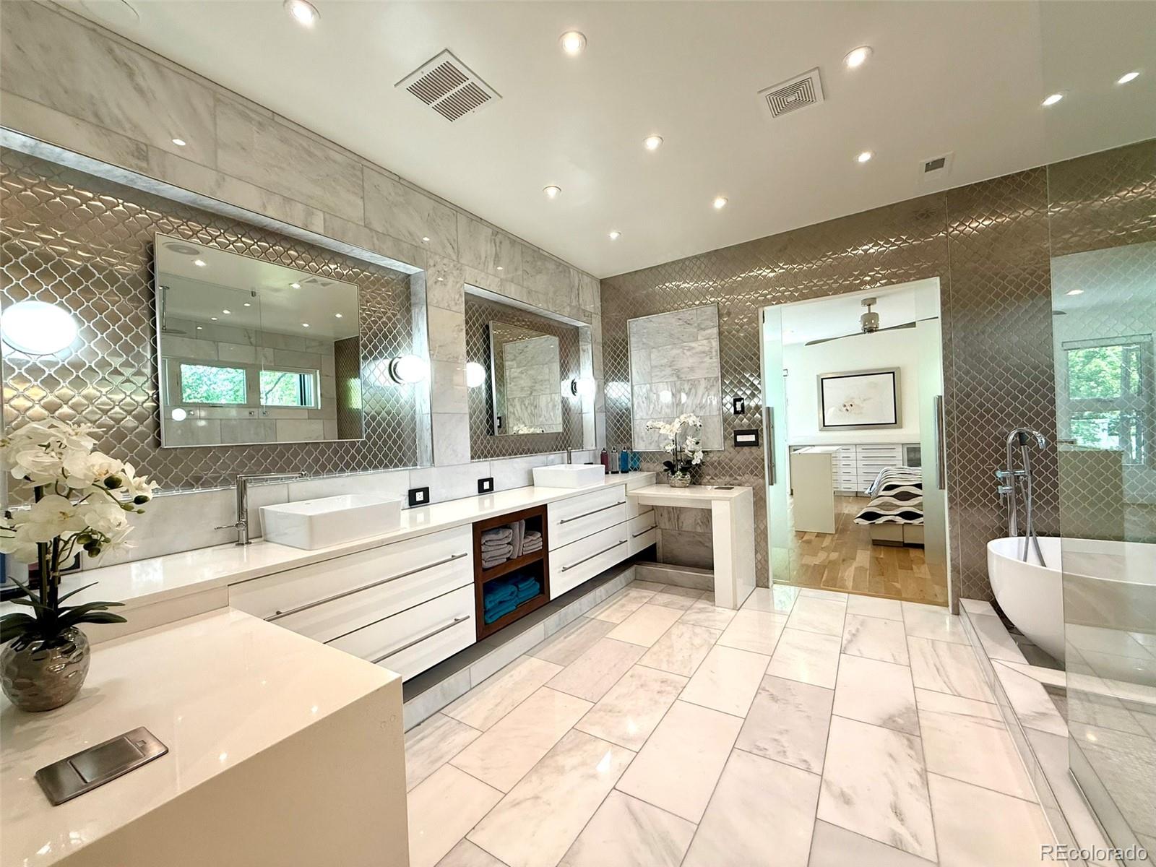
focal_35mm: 14
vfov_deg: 85.7
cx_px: 578
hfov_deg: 102.1
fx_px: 468
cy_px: 434
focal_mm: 2.22
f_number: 2.2
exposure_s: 1/120
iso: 125
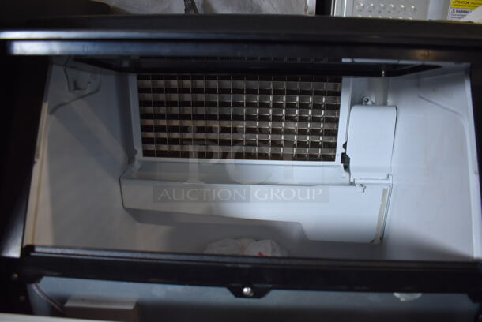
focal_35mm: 27
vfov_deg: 48.0
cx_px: 241
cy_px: 161
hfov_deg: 67.3
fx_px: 362
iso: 1000
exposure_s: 1/125
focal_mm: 18
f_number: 3.5
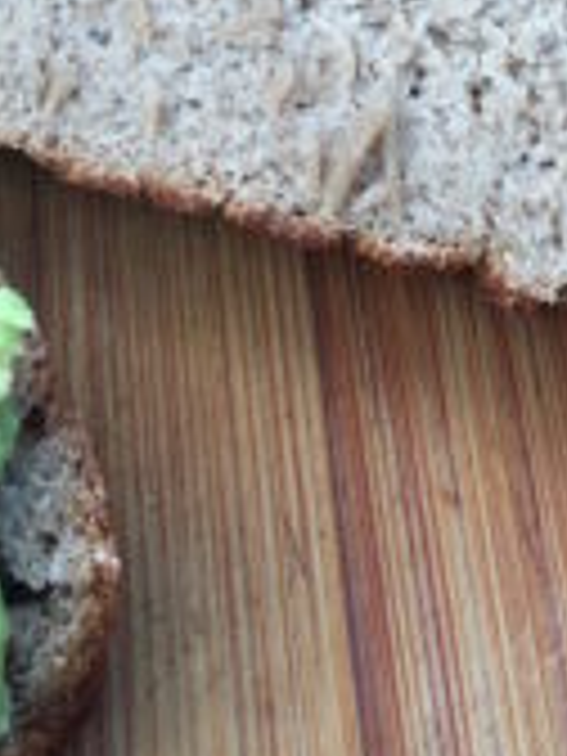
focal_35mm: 115
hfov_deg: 12.7
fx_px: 2512
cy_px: -313
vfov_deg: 16.0
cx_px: 4
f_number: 2.2
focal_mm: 4.15
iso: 25
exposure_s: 1/151
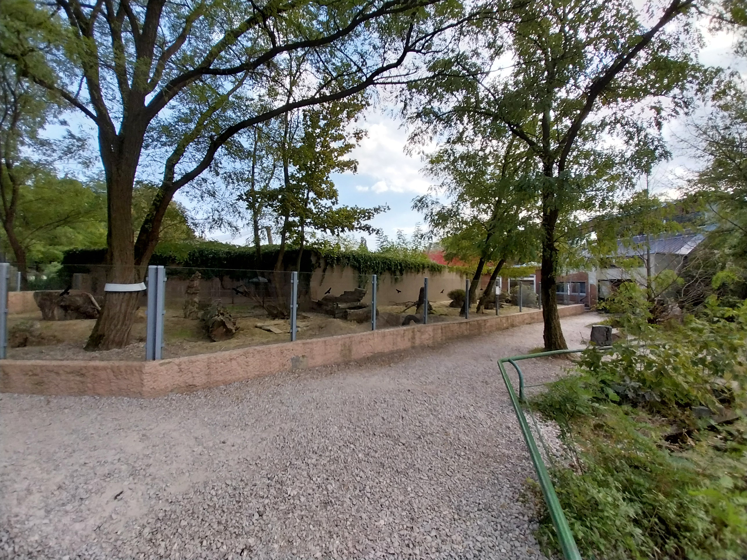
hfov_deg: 106.2
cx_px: 374
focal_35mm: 13
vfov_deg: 89.9
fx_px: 281
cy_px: 280
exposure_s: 1/504
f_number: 2.2
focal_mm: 1.13
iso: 64
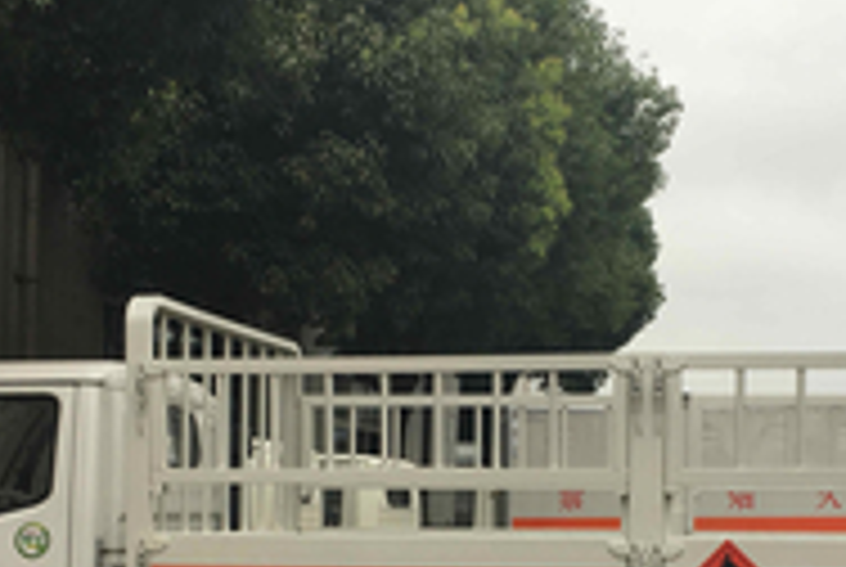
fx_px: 1506
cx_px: 522
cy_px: 542
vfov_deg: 20.7
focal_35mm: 64
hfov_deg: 31.3
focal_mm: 4.15
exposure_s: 1/50
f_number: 2.2
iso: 25
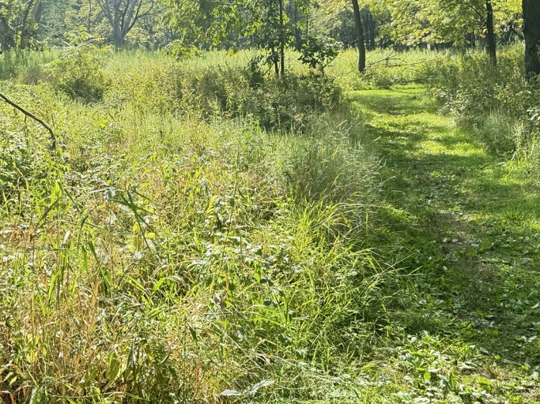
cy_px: 92
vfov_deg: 31.5
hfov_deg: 41.0
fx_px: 702
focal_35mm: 45
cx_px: 142
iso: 80
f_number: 1.78
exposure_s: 1/723
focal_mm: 6.76
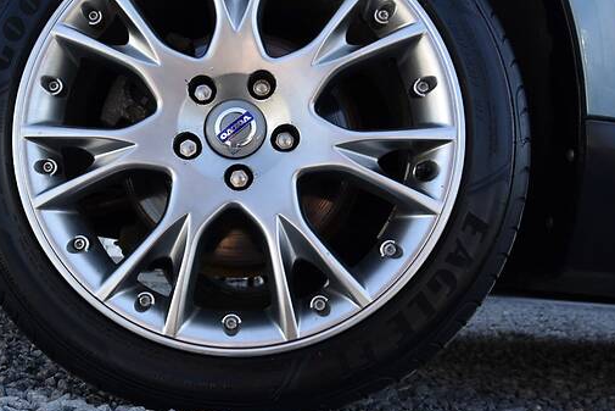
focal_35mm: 38
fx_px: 649
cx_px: 203
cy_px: 187
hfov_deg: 49.8
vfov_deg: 35.1
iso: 400
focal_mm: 24
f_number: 8
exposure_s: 1/250
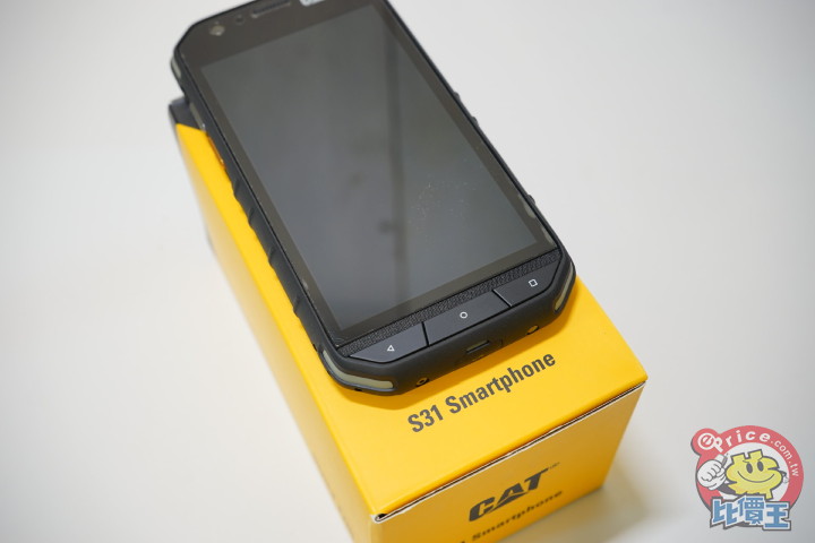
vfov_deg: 33.4
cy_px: 272
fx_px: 905
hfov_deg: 48.5
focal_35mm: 40
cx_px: 408
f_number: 7.1
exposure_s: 1.3
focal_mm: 40
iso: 125
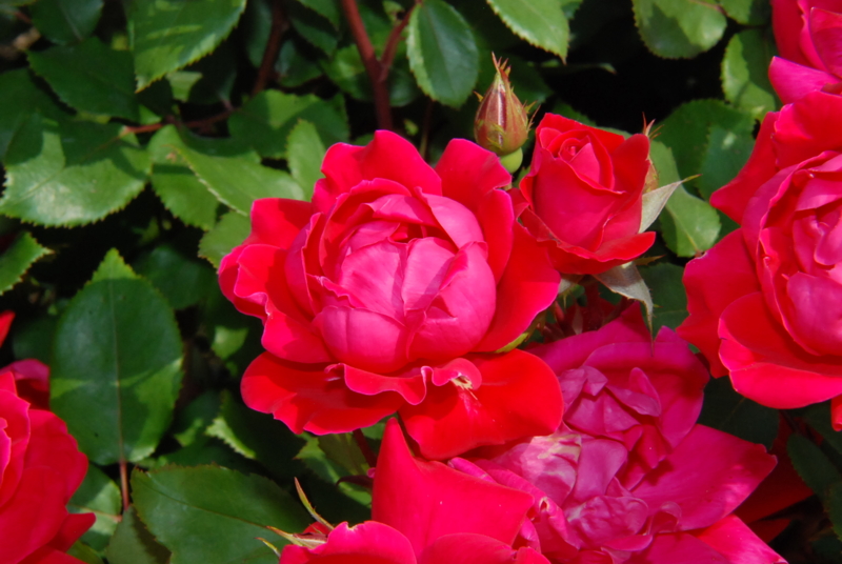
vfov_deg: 7.3
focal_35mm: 188
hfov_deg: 11.0
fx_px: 4392
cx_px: 421
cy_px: 282
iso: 800
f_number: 25
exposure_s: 1/200
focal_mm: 125
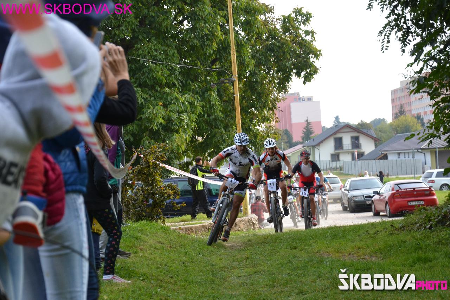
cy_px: 150
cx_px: 225
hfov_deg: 23.4
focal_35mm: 87
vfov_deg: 15.7
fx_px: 1087
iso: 450
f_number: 5
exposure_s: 1/500
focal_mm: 58
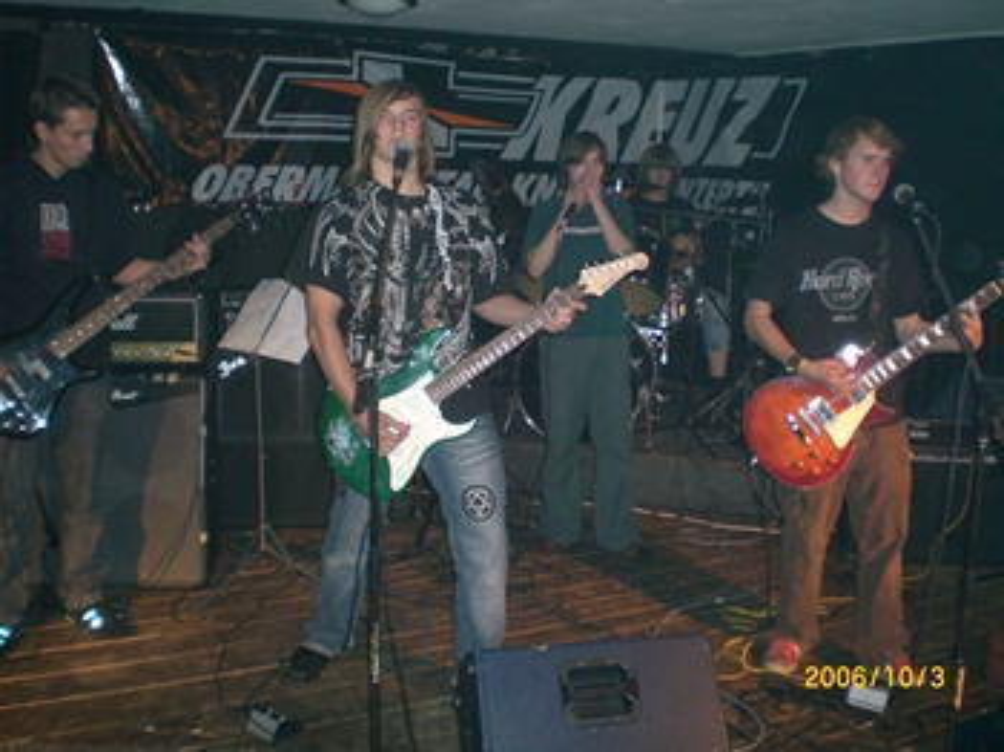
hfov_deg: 49.0
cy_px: 376
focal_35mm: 38
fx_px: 1101
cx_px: 502
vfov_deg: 37.7
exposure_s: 1/60
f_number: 3.1
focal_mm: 6.3
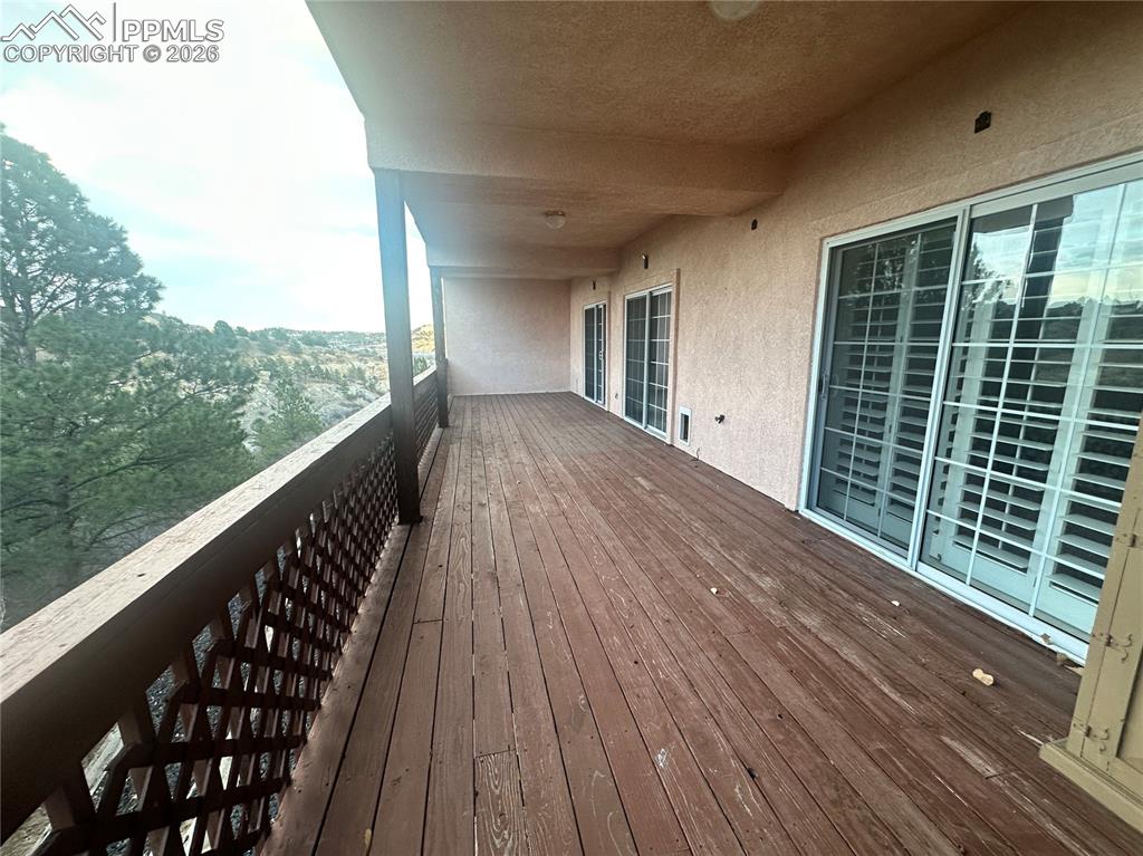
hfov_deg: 102.1
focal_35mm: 14
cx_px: 572
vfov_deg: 85.6
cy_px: 428
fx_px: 462
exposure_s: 1/99
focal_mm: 2.22
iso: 80
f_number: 2.2
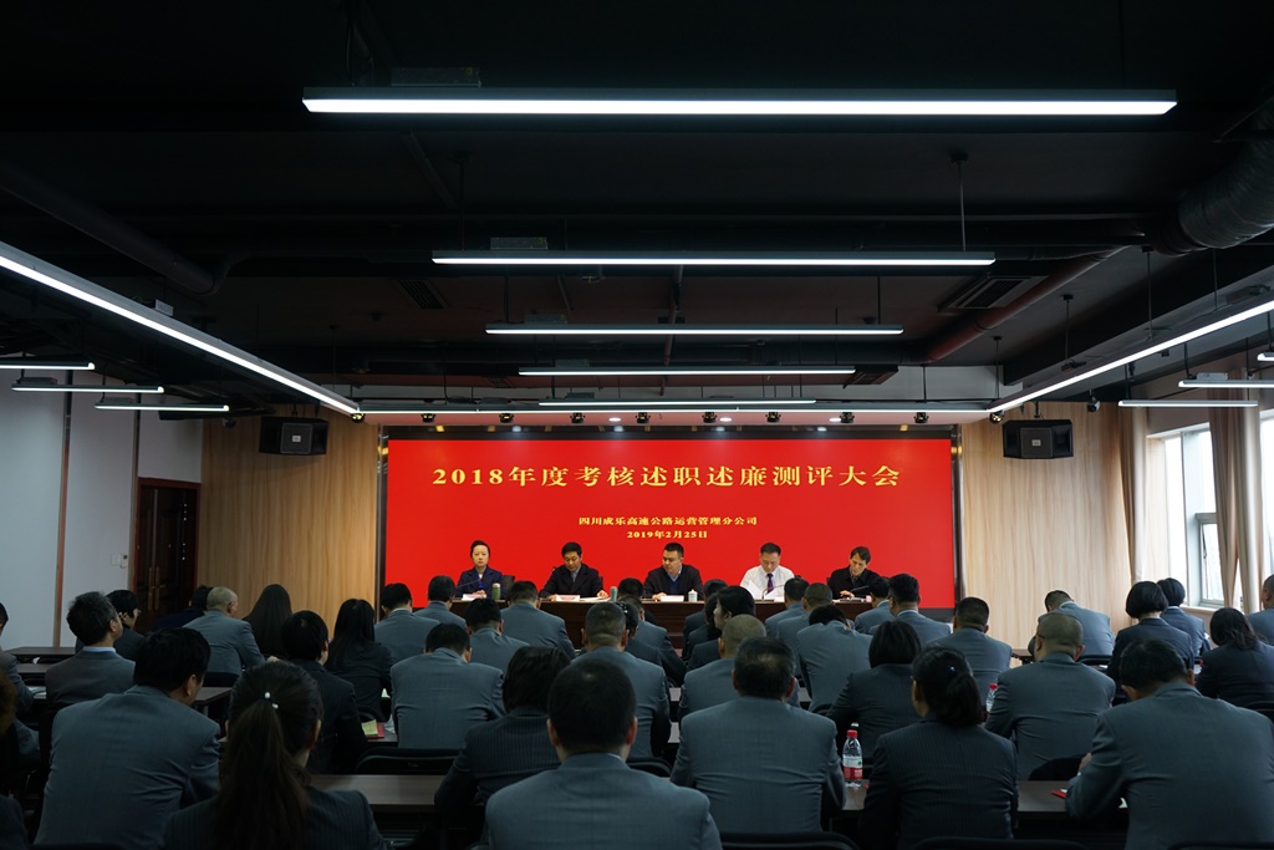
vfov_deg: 40.0
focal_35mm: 33
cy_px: 425
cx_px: 637
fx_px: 1168
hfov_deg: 57.2
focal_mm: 33
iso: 500
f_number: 4
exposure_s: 1/160
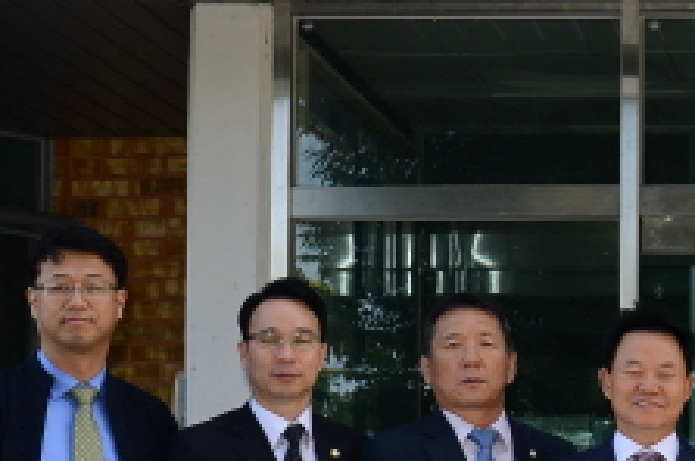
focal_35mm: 151
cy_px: 445
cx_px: 1007
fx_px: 2911
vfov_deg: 9.0
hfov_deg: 13.0
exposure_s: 1/125
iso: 200
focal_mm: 32
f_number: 7.1
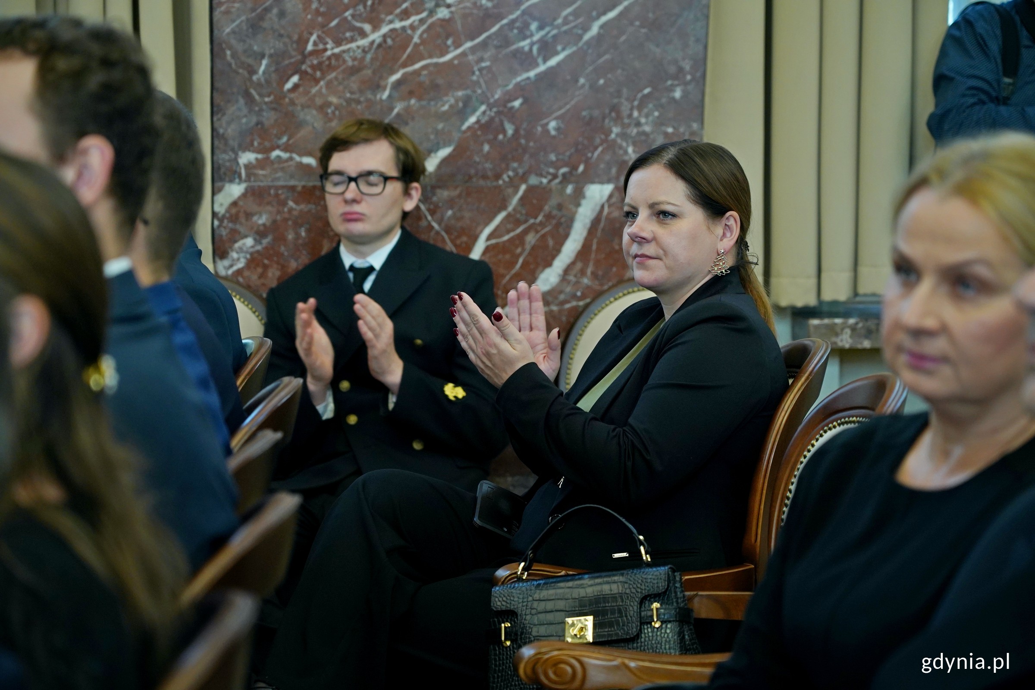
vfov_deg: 13.0
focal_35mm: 105
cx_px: 518
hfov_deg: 19.5
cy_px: 345
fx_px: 3019
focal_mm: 105
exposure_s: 1/160
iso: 1250
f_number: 4.5
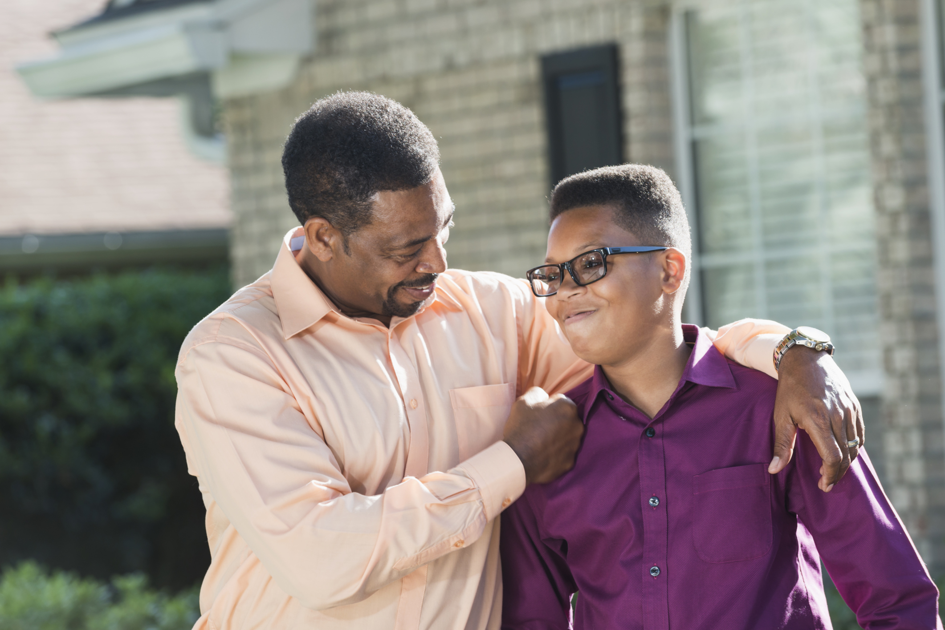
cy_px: 315
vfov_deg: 9.8
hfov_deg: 14.6
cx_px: 472
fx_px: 3676
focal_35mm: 140
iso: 200
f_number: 5.6
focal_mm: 140
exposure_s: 1/200
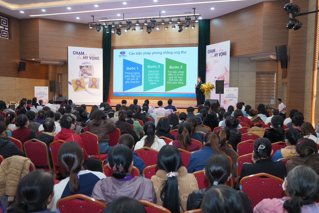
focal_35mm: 31
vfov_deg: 42.3
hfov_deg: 60.3
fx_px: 275
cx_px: 160
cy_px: 106
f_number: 4
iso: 1250
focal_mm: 31
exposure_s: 1/160
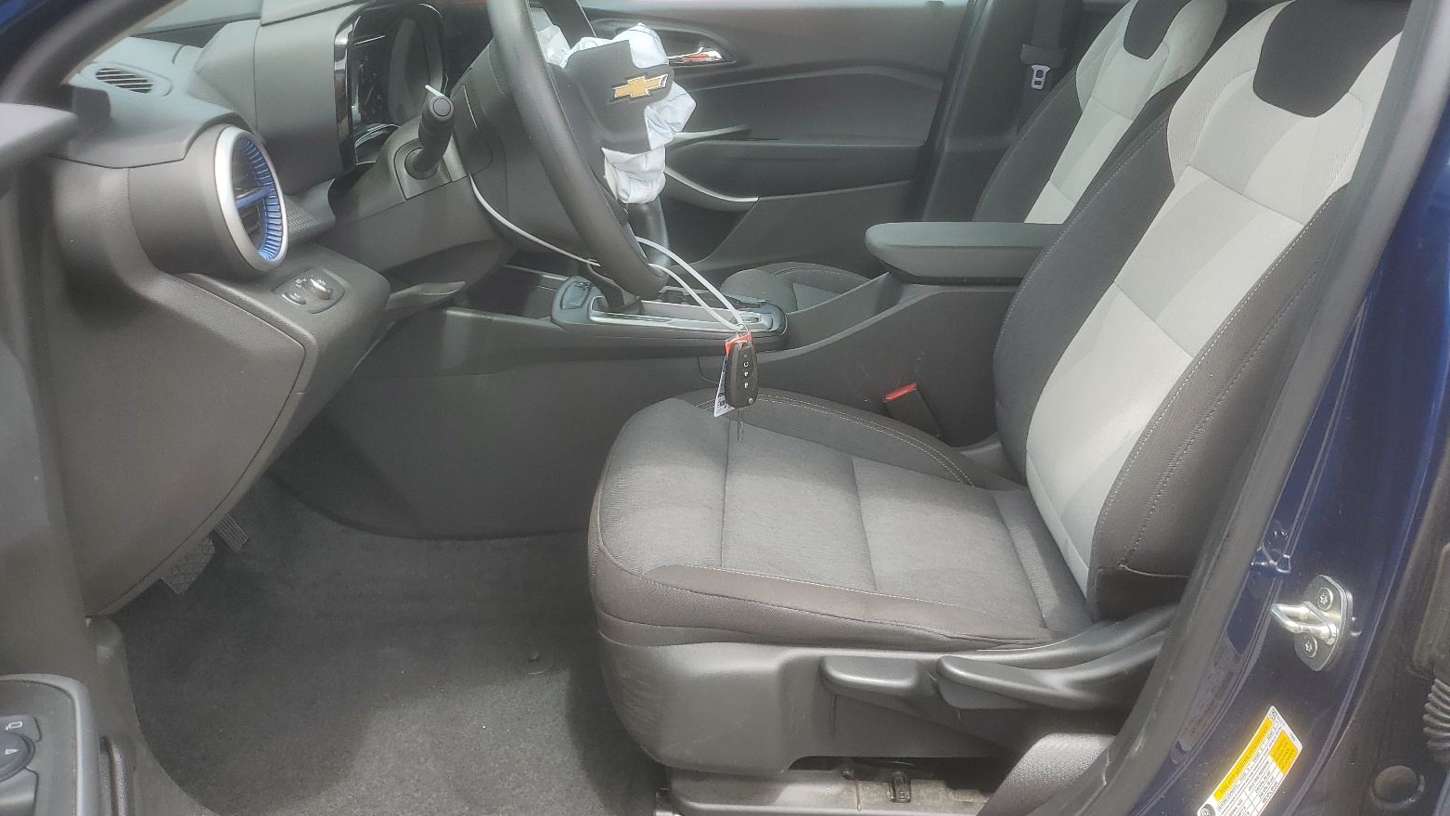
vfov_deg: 39.9
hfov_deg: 66.1
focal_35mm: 29
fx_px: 1115
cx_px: 738
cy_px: 297
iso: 50
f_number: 1.5
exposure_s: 1/667
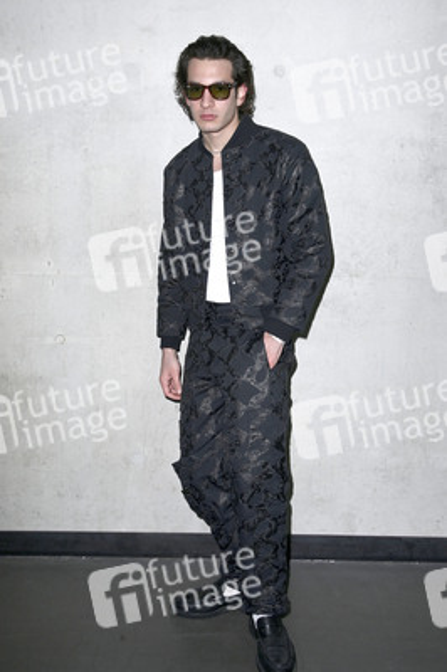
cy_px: 336
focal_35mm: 38
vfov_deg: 50.7
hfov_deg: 35.0
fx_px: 709
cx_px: 224
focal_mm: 38
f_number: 5.6
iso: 640
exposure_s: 1/160
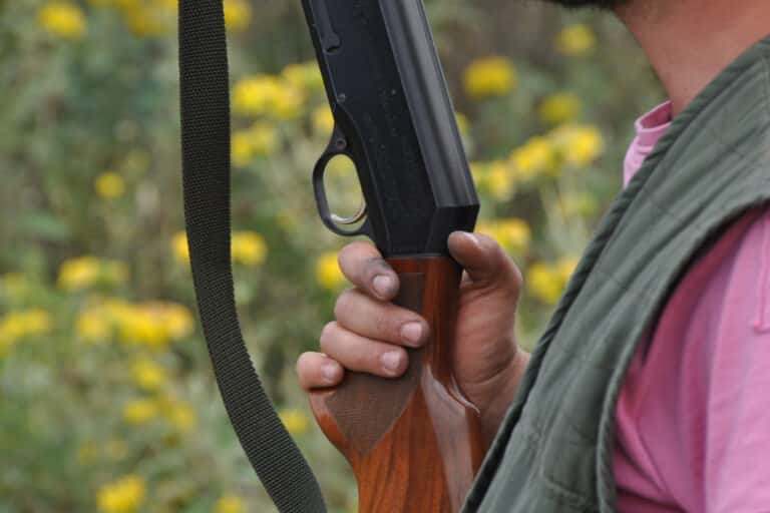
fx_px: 6416
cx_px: 385
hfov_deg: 6.9
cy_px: 256
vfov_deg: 4.6
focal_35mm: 300
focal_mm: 200
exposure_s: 1/320
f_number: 6.3
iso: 640
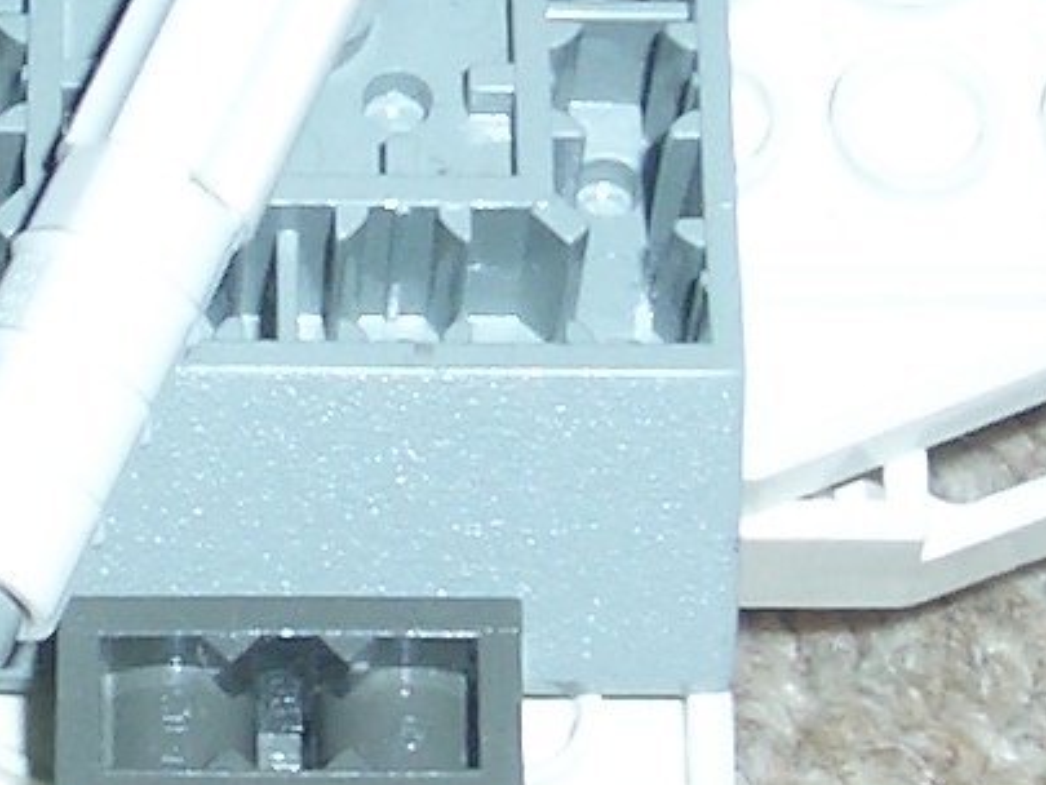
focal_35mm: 199
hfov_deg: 9.9
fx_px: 6015
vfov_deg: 7.4
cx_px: 243
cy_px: -8
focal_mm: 5.8
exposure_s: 1/60
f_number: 4.3
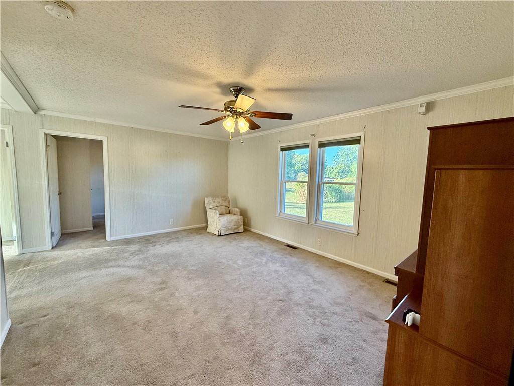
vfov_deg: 85.7
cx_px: 257
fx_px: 208
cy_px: 193
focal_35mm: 14
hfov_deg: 102.1
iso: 160
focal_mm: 2.22
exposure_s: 1/120
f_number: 2.2
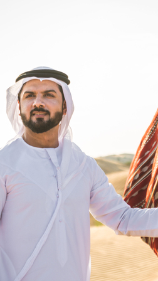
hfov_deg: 9.2
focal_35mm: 131
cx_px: 153
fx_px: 976
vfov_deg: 16.4
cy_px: 169
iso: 100
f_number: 4
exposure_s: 1/400
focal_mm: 56
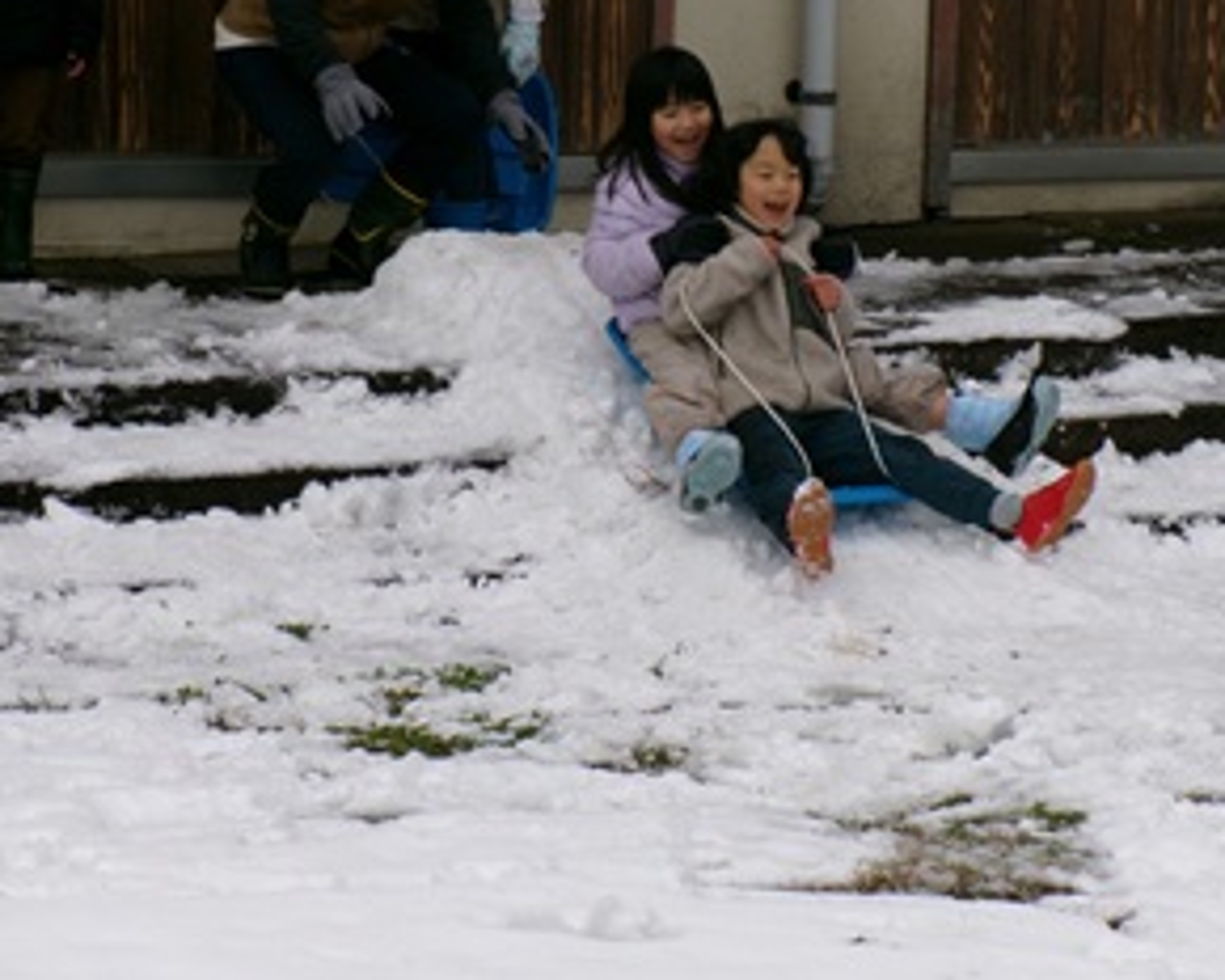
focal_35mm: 155
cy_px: 384
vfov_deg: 10.0
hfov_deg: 12.4
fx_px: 5620
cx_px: 811
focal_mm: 20.6
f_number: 6.2
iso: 100
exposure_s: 1/250
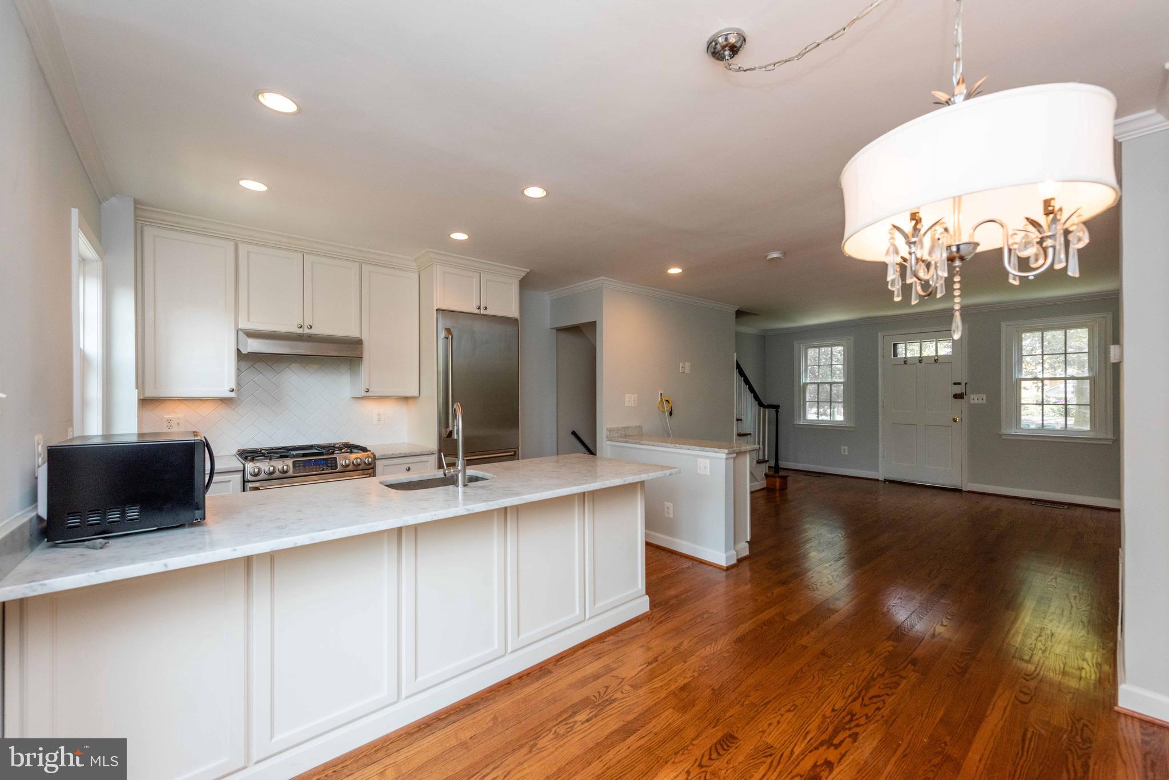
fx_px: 455
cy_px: 390
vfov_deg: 81.2
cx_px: 584
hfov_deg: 104.2
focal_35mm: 14
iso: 800
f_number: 5.6
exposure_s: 1/160
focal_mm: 14
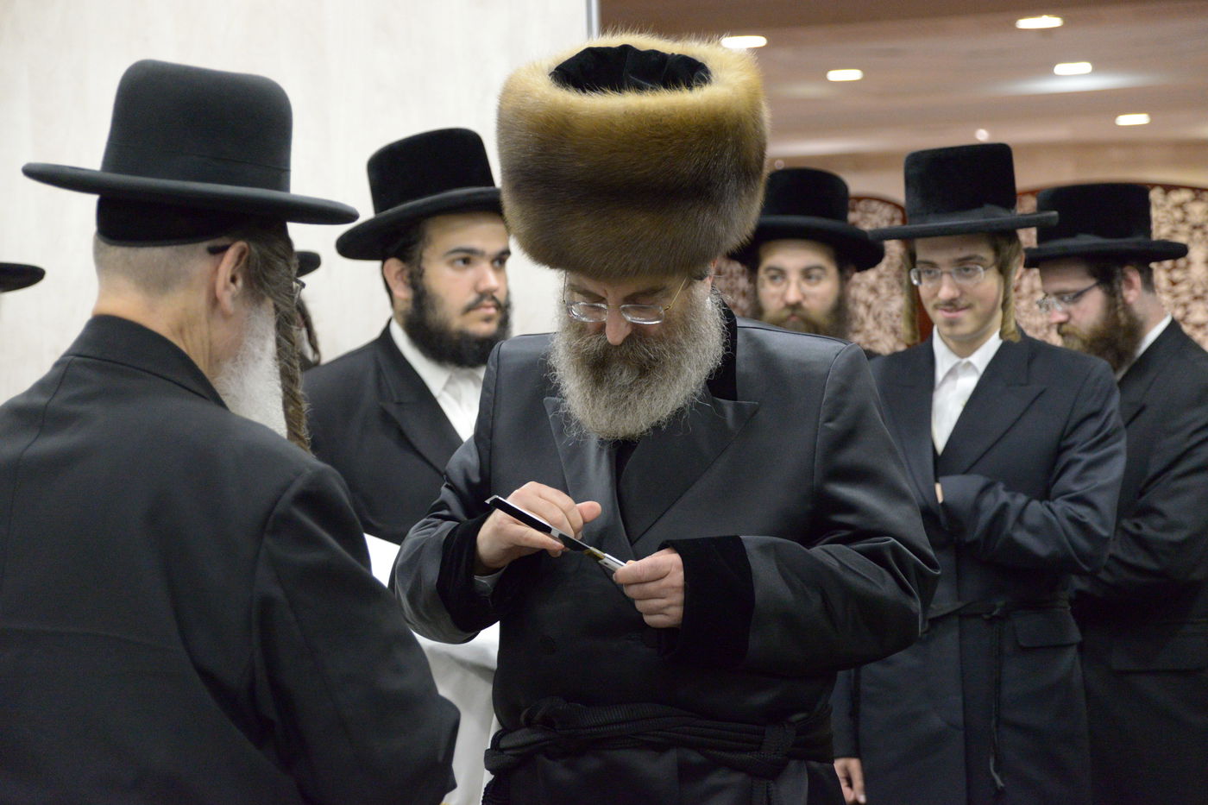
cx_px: 604
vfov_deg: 15.2
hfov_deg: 22.6
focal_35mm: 90
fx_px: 3019
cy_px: 402
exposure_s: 1/250
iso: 6400
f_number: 5.3
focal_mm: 90
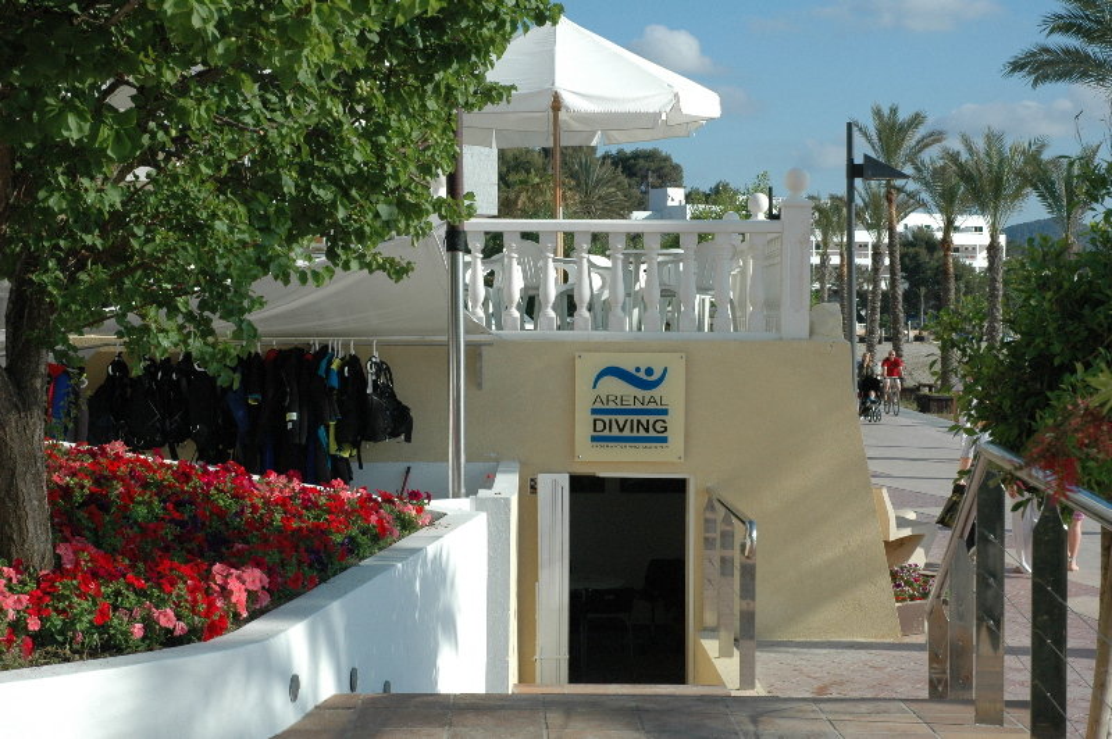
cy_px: 370
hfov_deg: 30.5
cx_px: 556
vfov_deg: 20.6
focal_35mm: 66
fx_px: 2037
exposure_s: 1/500
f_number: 13
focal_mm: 44
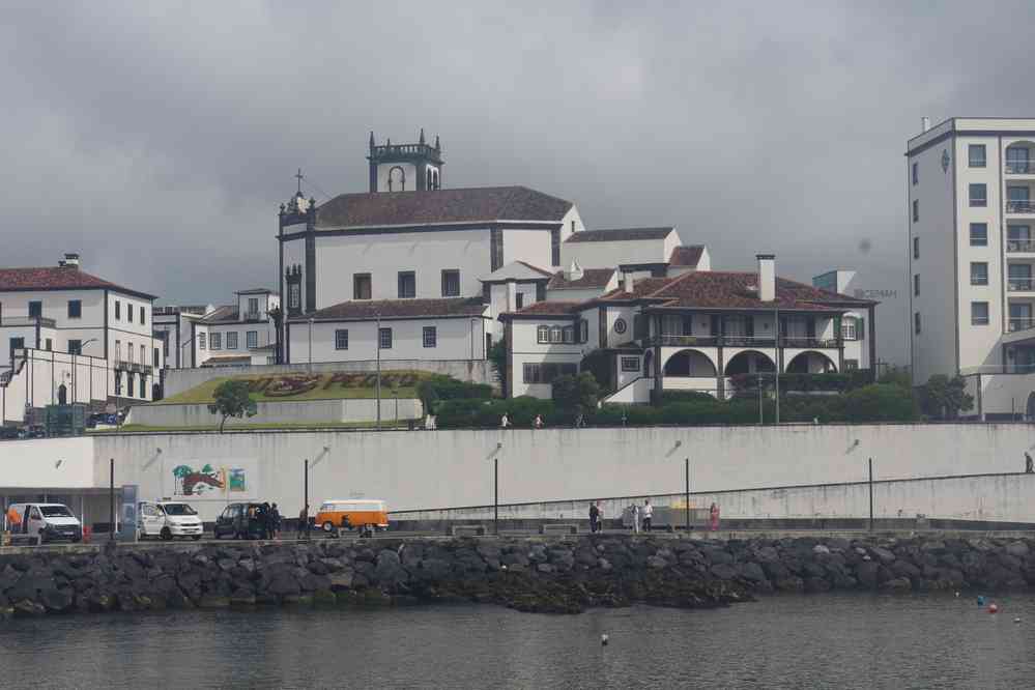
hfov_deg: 24.6
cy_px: 345
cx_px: 518
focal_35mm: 82
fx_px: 2372
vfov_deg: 16.6
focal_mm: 55
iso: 200
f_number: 11
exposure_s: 1/200
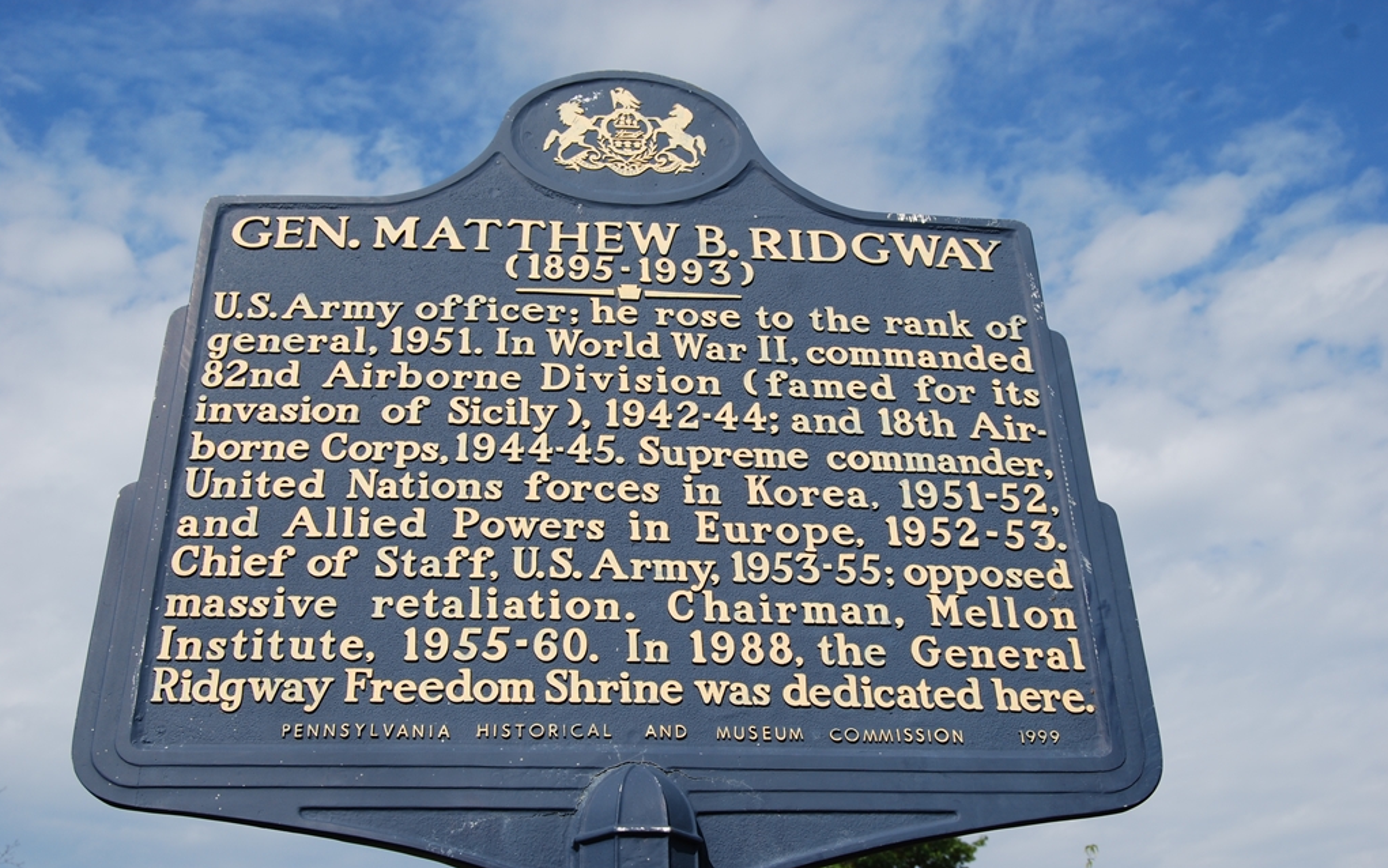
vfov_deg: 29.9
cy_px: 462
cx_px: 695
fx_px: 1627
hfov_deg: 46.2
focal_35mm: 43
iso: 100
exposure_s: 1/250
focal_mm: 28
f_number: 8
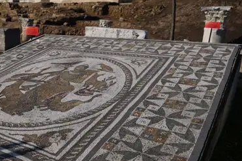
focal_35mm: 38
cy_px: 87
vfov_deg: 35.0
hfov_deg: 46.5
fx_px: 255
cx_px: 31
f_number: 2.8
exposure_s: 1/8000
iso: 200
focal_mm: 16
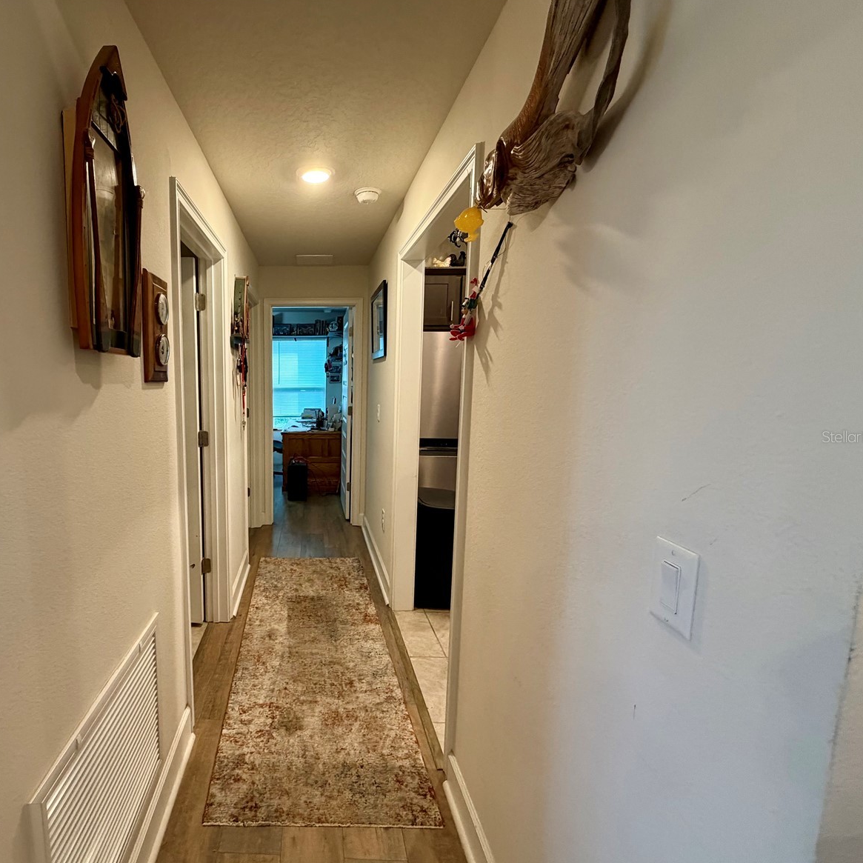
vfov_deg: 84.0
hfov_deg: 81.6
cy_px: 436
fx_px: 479
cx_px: 299
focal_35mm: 17
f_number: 2.2
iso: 400
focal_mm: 2.22
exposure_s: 1/60
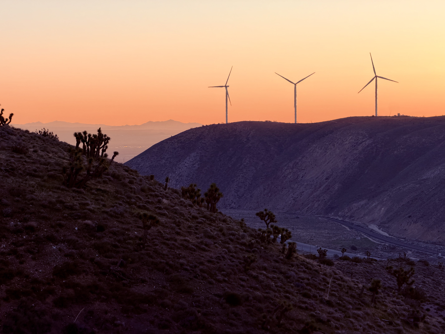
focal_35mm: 100
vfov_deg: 14.8
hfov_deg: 19.6
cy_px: 167
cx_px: 222
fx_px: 1286
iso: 50
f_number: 2.8
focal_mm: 16.89
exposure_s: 1/307
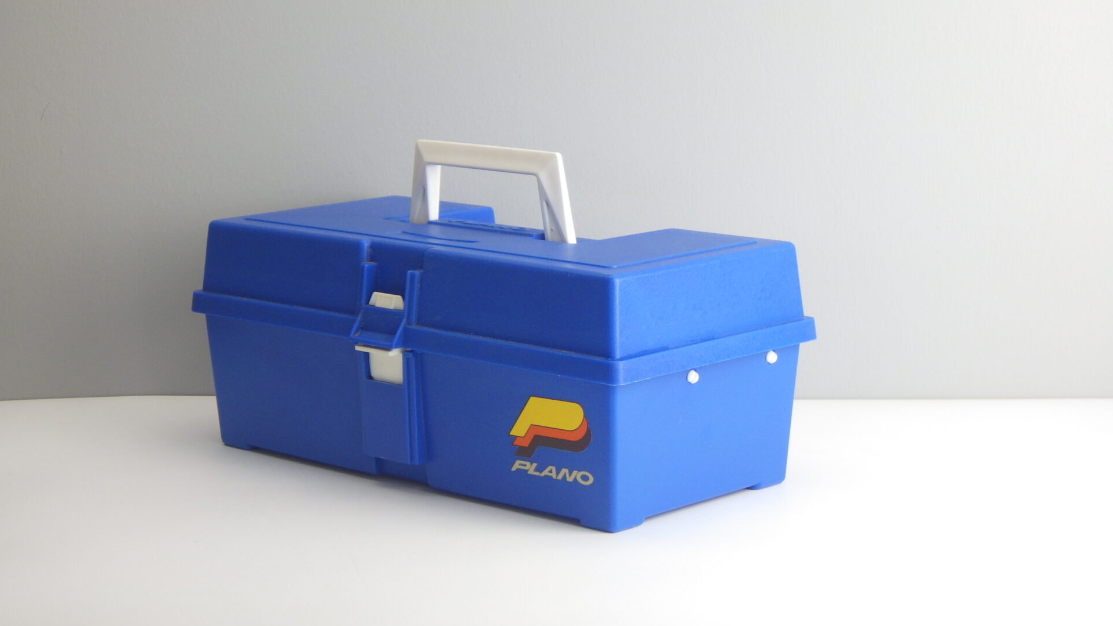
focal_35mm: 84
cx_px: 556
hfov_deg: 25.3
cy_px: 216
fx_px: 2479
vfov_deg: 14.4
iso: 125
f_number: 4.8
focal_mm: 13.7
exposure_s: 1/40
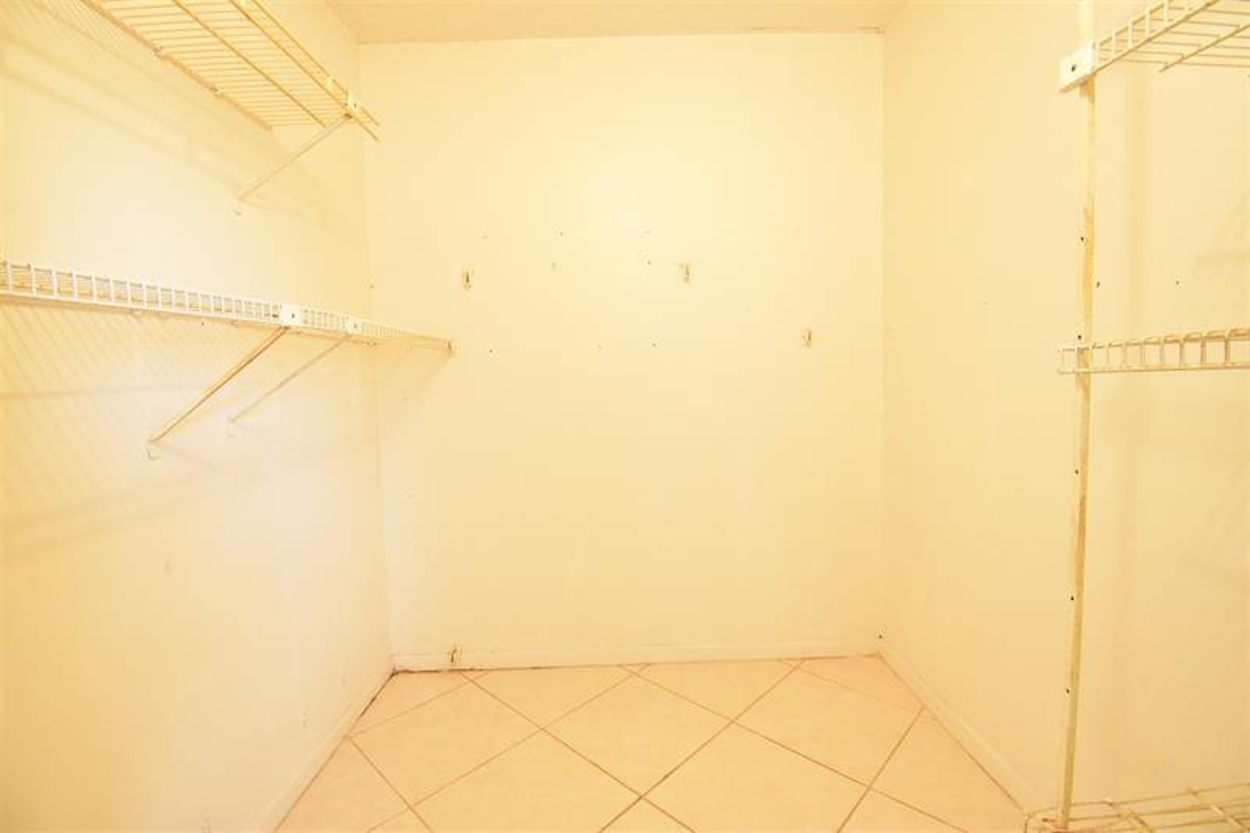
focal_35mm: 15
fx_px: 521
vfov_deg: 77.3
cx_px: 625
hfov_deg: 100.4
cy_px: 416
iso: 5000
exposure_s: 1/50
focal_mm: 10
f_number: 5.6
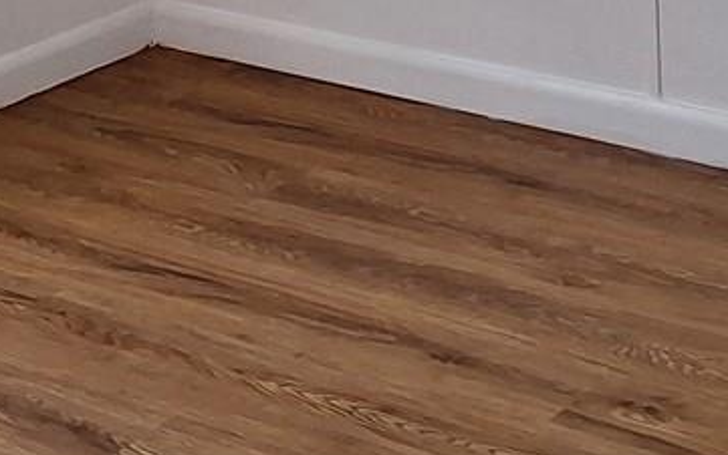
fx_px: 2144
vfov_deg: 10.7
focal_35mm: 108
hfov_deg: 19.2
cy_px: -568
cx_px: 472
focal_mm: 5.54
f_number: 1.8
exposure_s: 1/141
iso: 40
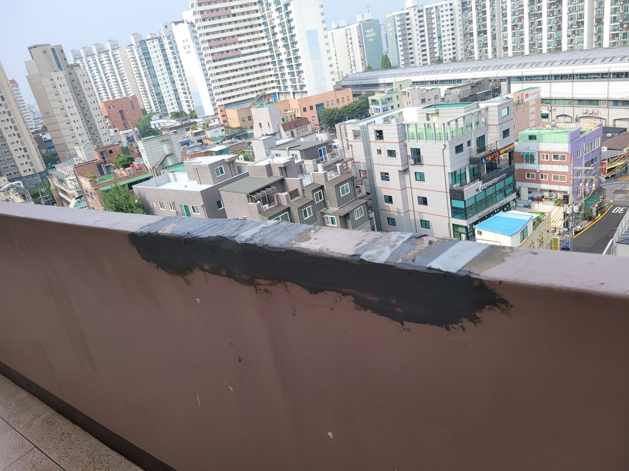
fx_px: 472
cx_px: 314
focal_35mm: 26
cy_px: 236
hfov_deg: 67.3
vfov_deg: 53.1
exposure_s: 1/1087
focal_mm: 5.4
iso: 40
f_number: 1.8
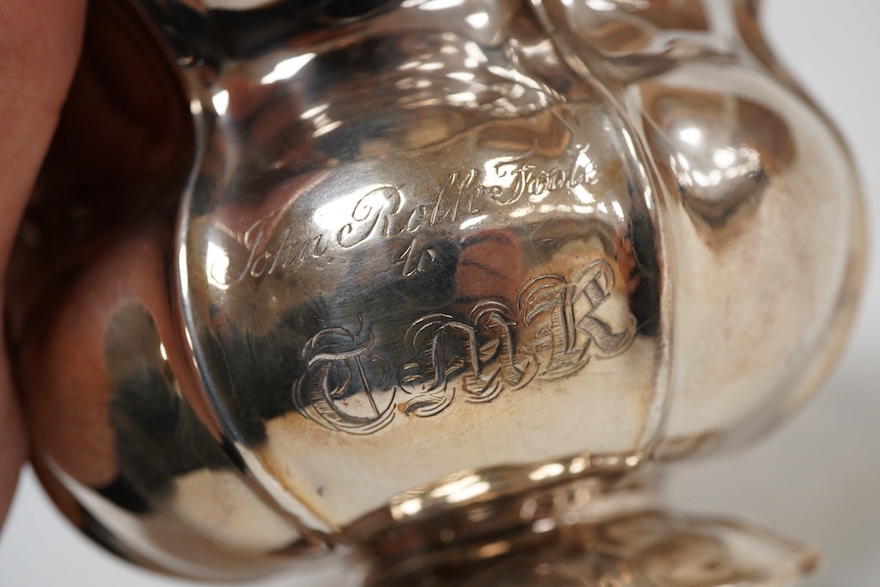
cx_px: 440
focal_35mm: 45
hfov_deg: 43.6
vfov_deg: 29.9
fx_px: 1100
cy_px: 294
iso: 1250
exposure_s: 1/125
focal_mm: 30
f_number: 10
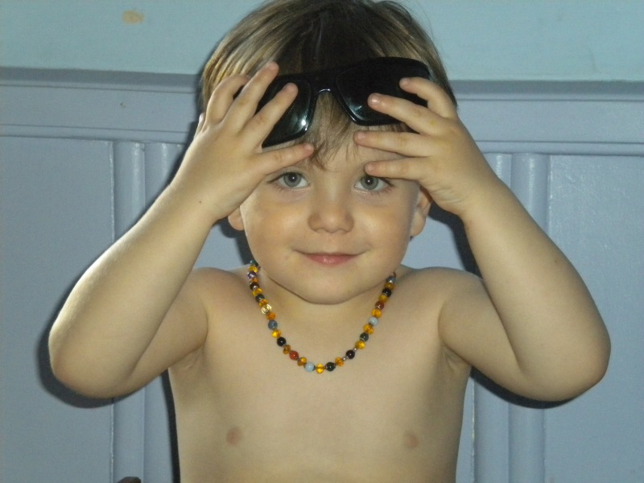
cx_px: 322
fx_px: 1953
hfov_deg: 18.7
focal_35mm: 105
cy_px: 242
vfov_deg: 14.1
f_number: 5.9
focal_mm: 18.9
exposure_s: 1/60
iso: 800
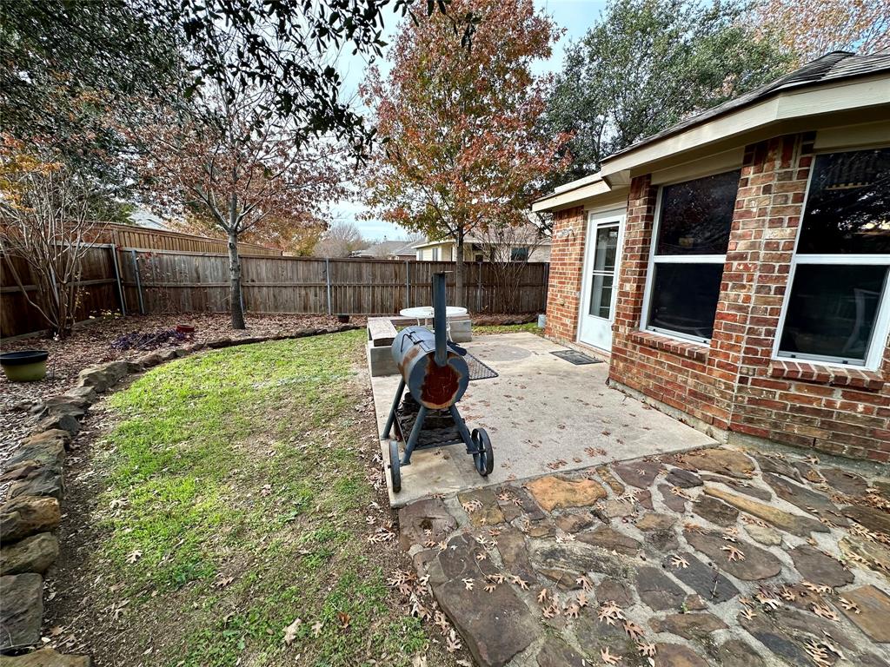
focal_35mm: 14
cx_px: 445
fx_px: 360
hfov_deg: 102.1
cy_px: 334
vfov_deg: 85.7
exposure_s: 1/406
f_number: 2.2
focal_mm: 2.22
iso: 40
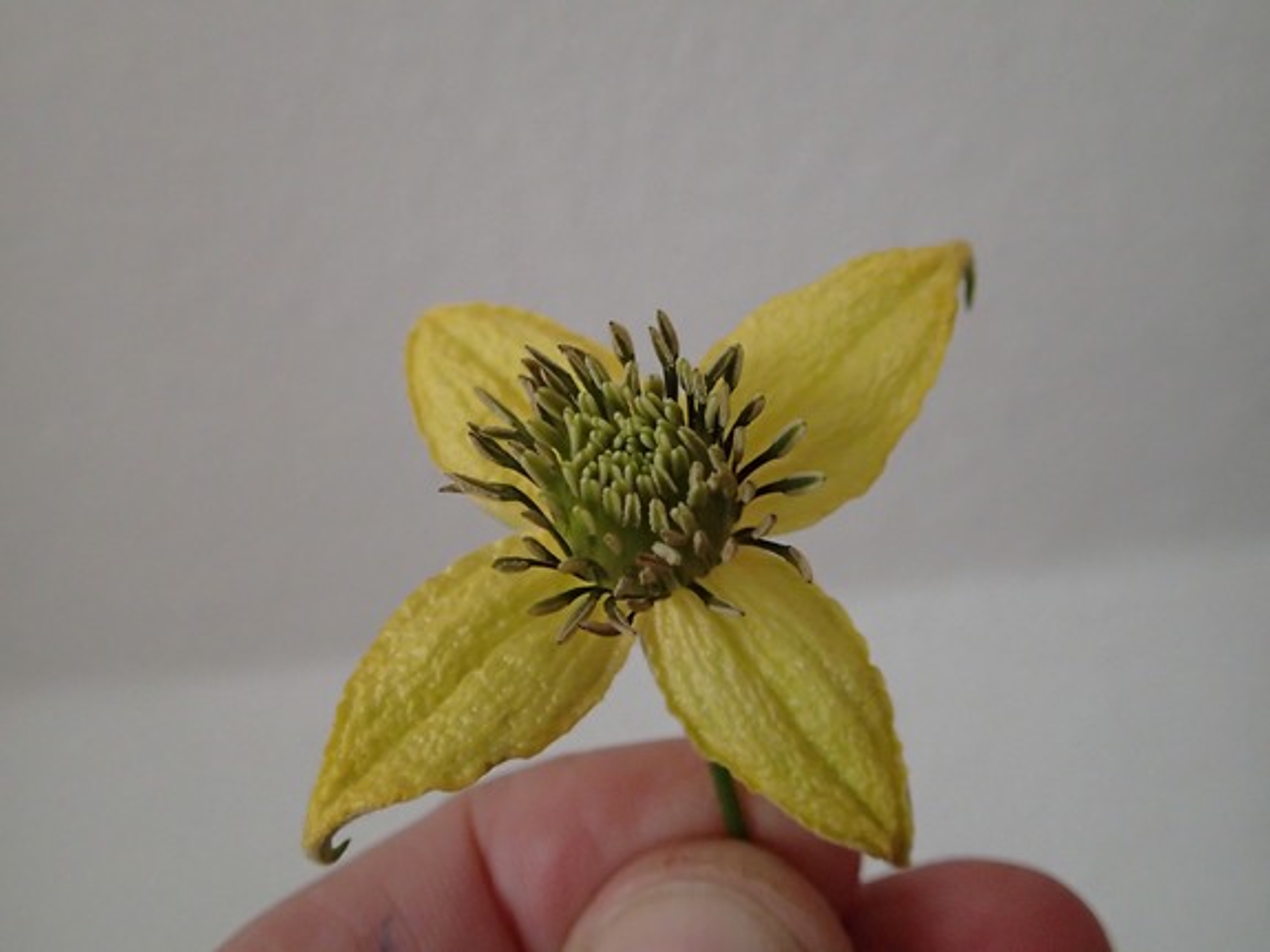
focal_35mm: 30
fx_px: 1100
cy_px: 476
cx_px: 635
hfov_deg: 60.0
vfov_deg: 46.8
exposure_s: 1/125
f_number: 2.3
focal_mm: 5.5
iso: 800
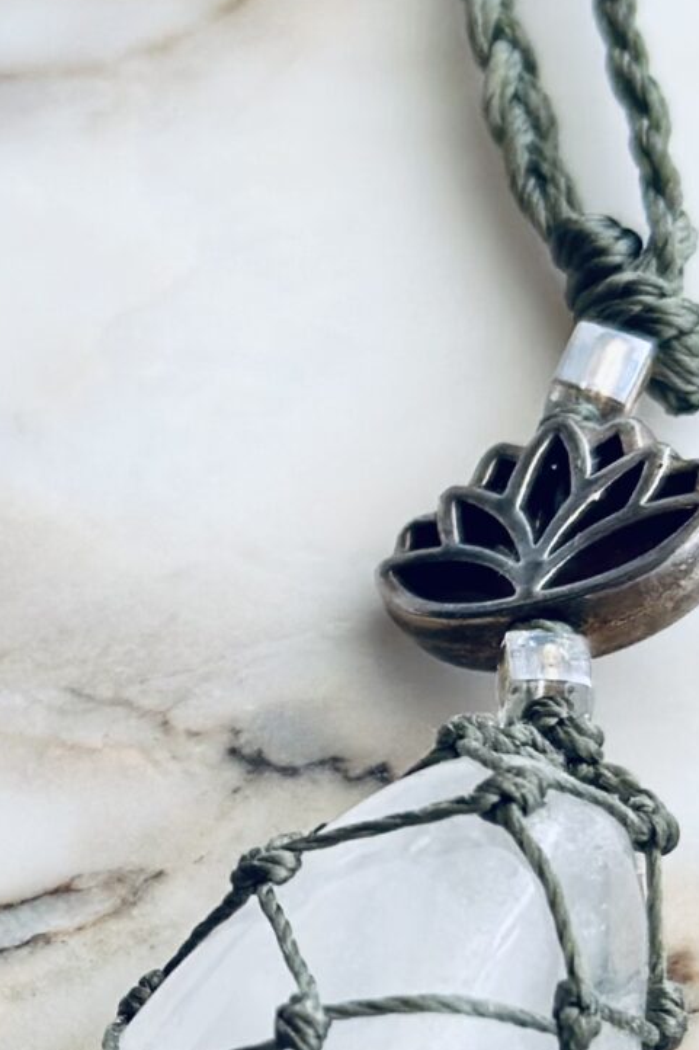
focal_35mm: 177
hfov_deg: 7.7
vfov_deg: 11.6
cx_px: -153
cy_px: 548
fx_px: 5157
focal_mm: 6.86
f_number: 1.78
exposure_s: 1/178
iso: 64
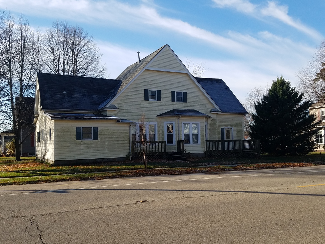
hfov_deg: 67.3
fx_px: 244
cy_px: 122
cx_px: 162
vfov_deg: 53.1
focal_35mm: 26
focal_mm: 4.2
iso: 50
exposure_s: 1/1708
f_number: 1.7
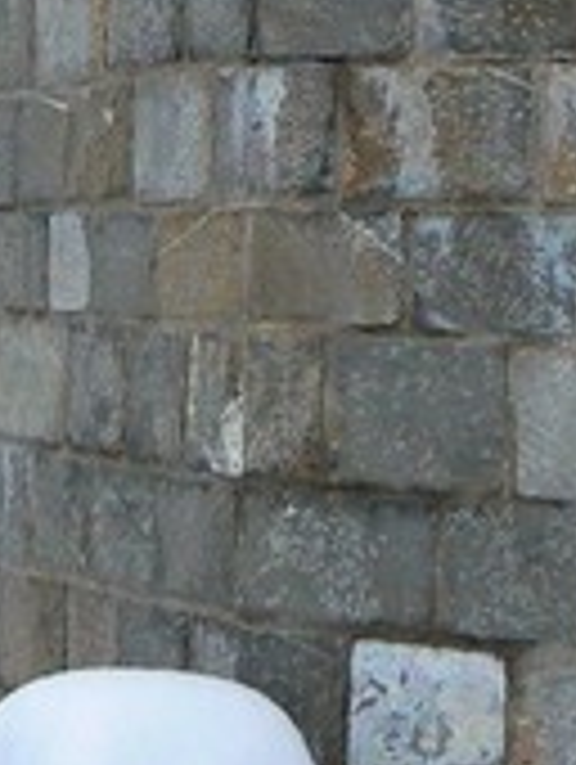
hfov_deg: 11.7
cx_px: 130
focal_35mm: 127
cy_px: -166
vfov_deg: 14.9
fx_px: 2811
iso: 200
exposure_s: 1/100
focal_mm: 6
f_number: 4.5
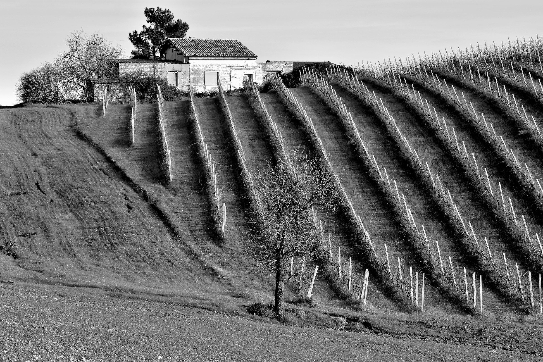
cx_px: 272
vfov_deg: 8.7
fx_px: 2375
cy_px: 181
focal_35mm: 158
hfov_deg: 13.0
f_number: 8
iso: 100
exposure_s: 1/80
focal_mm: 105
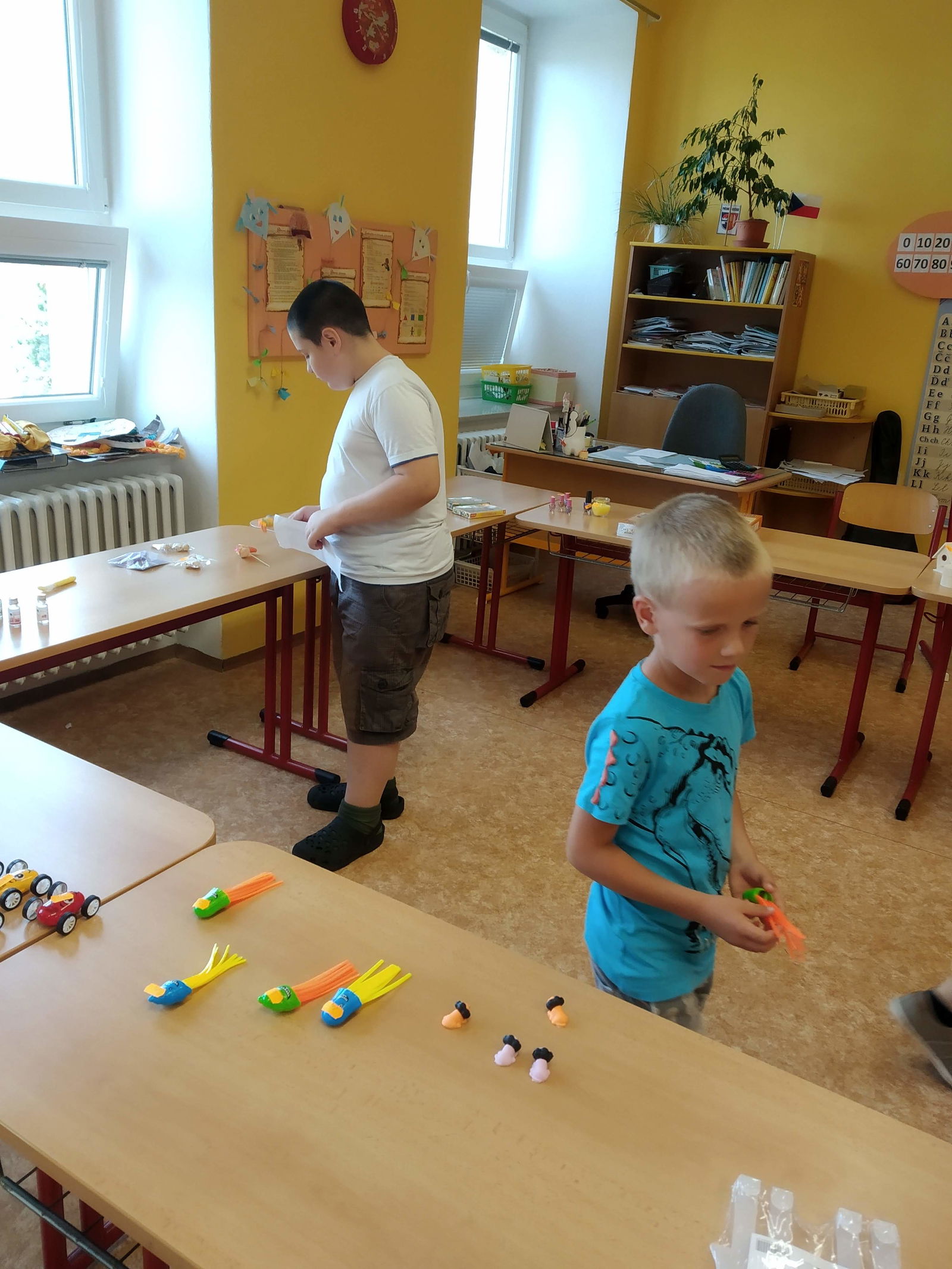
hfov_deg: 53.1
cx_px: 476
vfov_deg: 67.3
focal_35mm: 26
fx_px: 953
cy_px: 634
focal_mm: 3.82
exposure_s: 1/50
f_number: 2.2
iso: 125
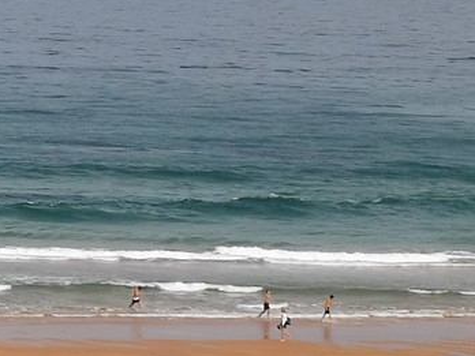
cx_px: -355
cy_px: 1
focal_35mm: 372
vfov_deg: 4.0
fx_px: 5105
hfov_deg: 5.3
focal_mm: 7.48
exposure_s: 1/2247
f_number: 2.4
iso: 50
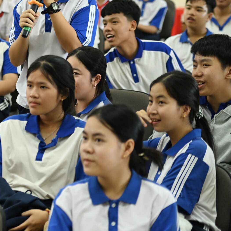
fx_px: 1276
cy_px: 66
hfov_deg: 10.2
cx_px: -45
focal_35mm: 169
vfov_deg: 10.3
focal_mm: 82
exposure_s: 1/250
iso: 2000
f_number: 2.8
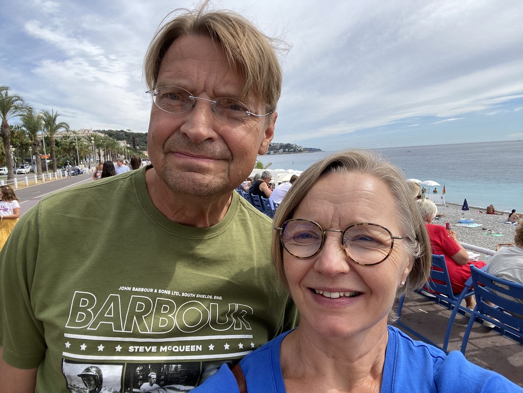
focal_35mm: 23
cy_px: 196
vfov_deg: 58.9
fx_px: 347
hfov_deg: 73.9
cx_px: 262
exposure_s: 1/407
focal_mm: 2.71
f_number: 2.2
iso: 25
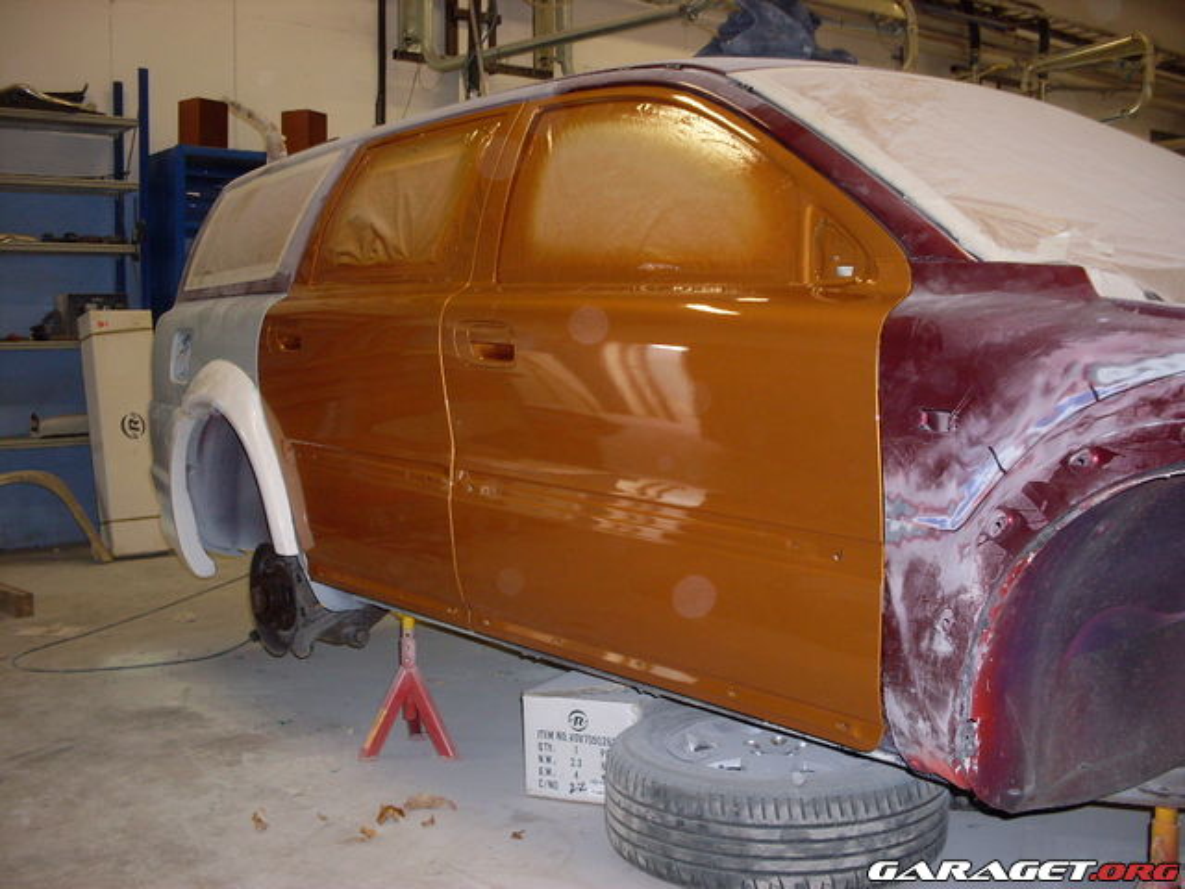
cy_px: 444
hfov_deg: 49.0
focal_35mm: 38
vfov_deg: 37.7
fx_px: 1301
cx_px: 592
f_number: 2.8
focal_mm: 6.3
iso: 100
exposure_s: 1/45
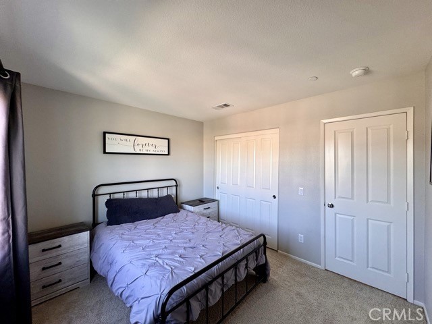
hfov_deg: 102.1
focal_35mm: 14
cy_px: 162
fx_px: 175
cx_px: 216
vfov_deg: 85.7
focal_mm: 2.22
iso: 200
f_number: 2.2
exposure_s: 1/120
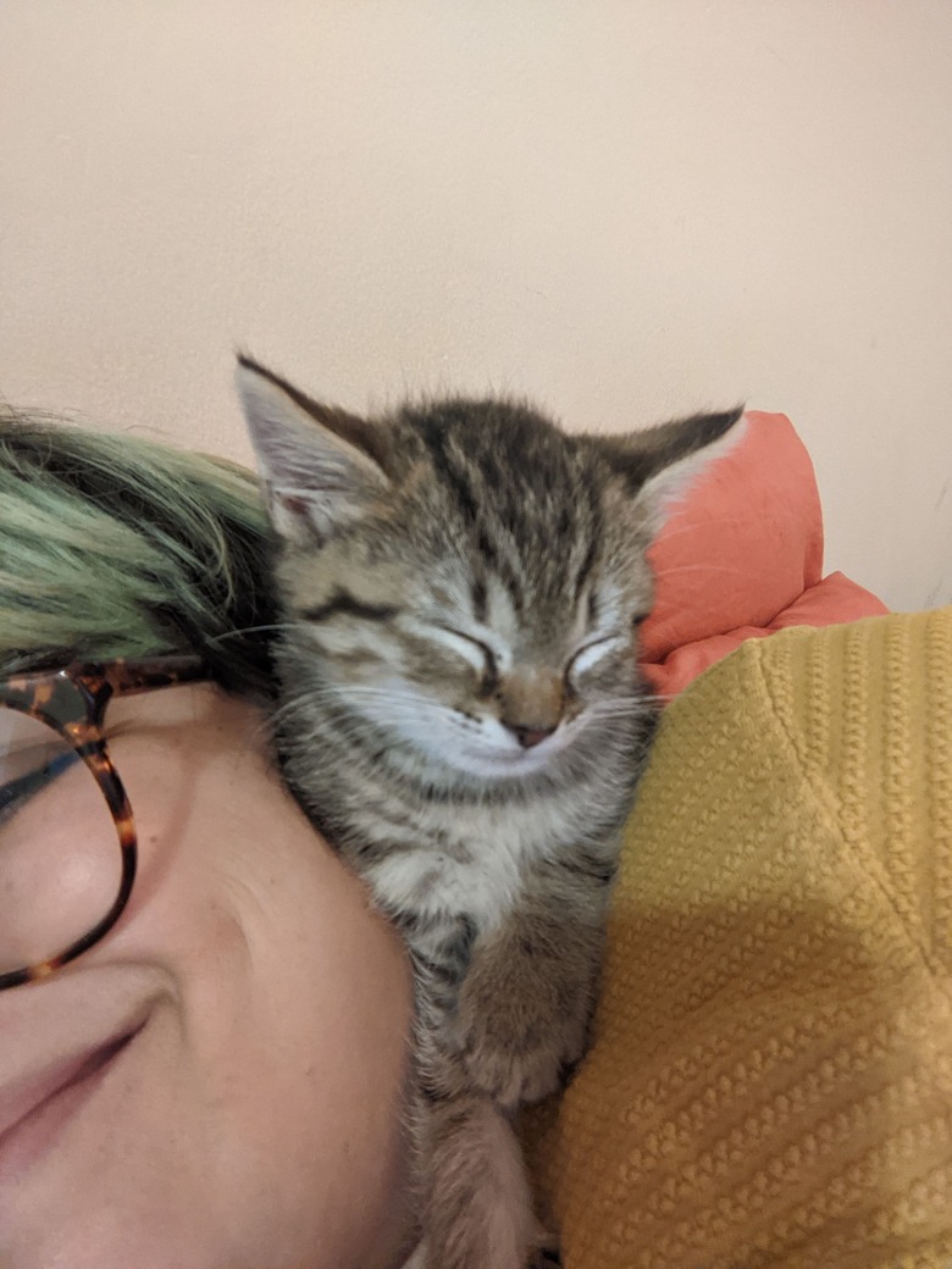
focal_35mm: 24
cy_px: 634
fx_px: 880
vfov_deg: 71.6
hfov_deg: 56.8
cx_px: 476
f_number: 2
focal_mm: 2.51
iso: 821
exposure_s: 1/30
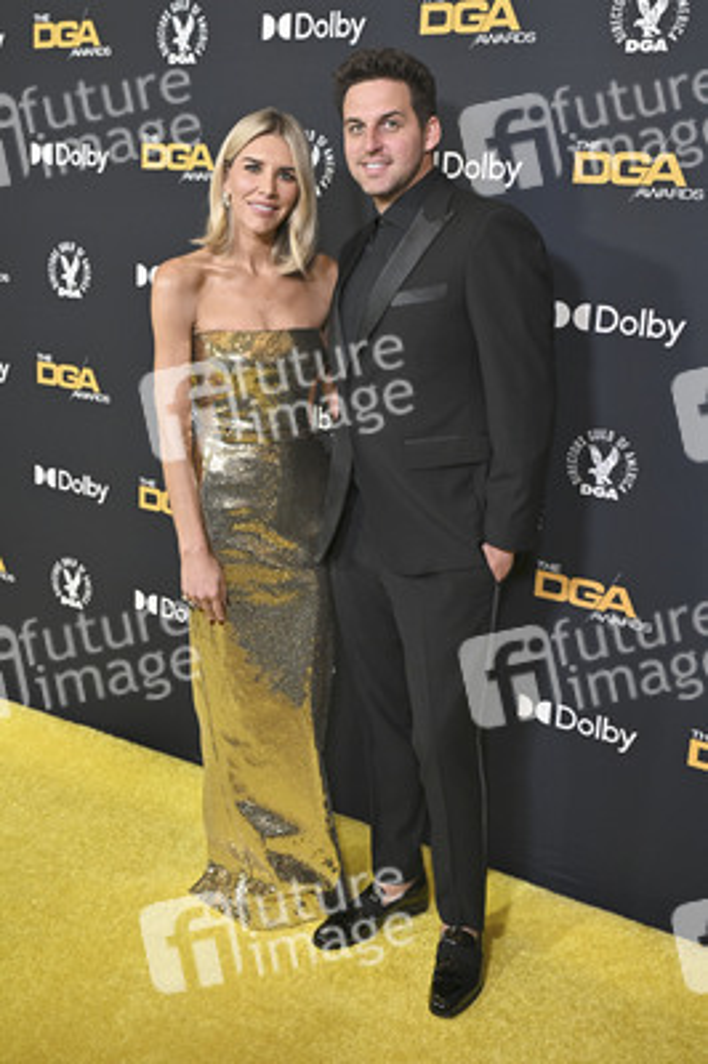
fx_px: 1034
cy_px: 532
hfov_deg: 37.8
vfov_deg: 54.5
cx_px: 354
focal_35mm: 35
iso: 2500
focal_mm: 35
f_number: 5.6
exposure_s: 1/320
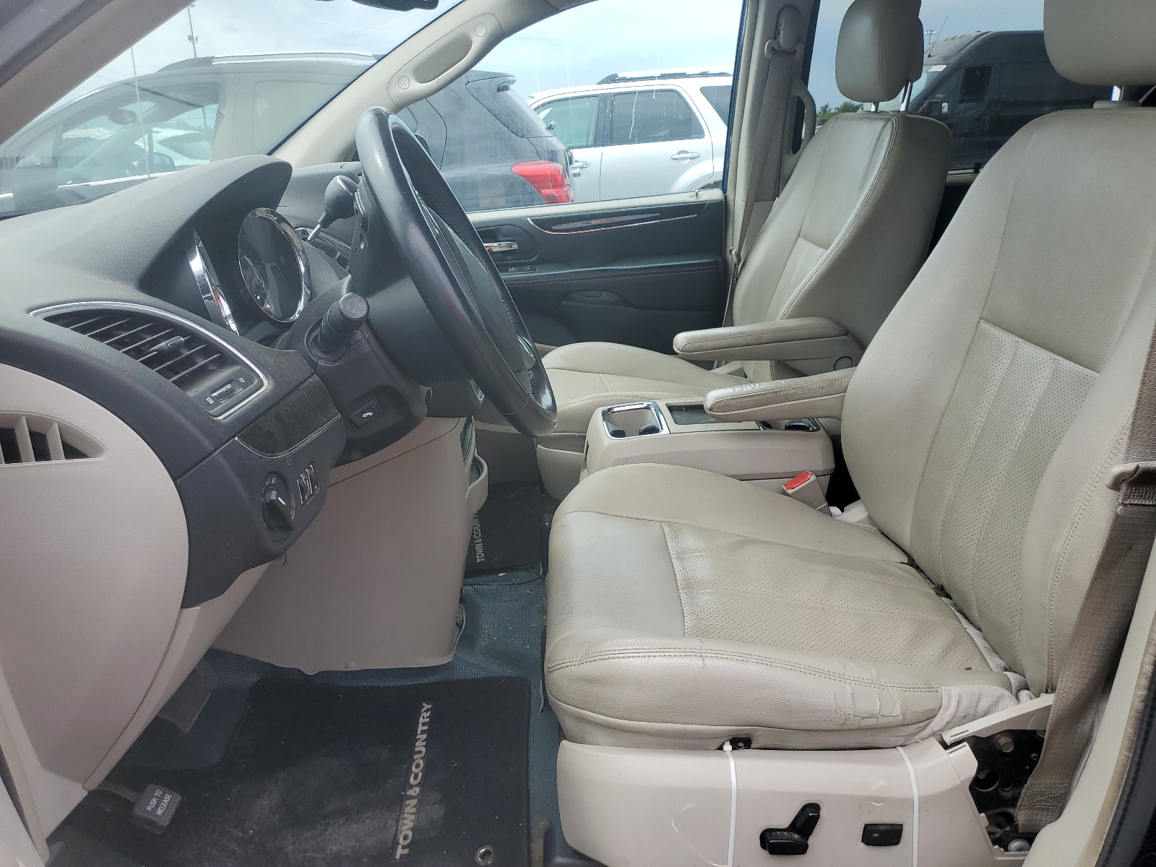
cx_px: 578
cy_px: 434
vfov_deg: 53.1
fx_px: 868
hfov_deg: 67.3
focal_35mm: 26
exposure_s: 1/833
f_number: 1.5
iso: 50
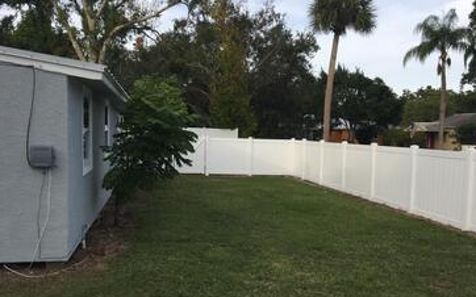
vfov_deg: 37.2
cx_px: 220
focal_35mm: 34
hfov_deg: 56.7
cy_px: 164
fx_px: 441
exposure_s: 1/719
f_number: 2.2
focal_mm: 4.15
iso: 32
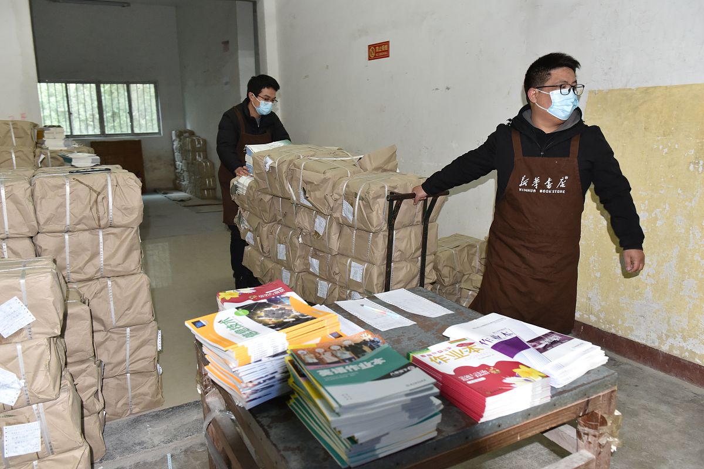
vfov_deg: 46.4
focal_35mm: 28
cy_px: 234
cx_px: 352
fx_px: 548
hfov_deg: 65.5
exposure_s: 1/60
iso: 1800
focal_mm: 28
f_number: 5.6
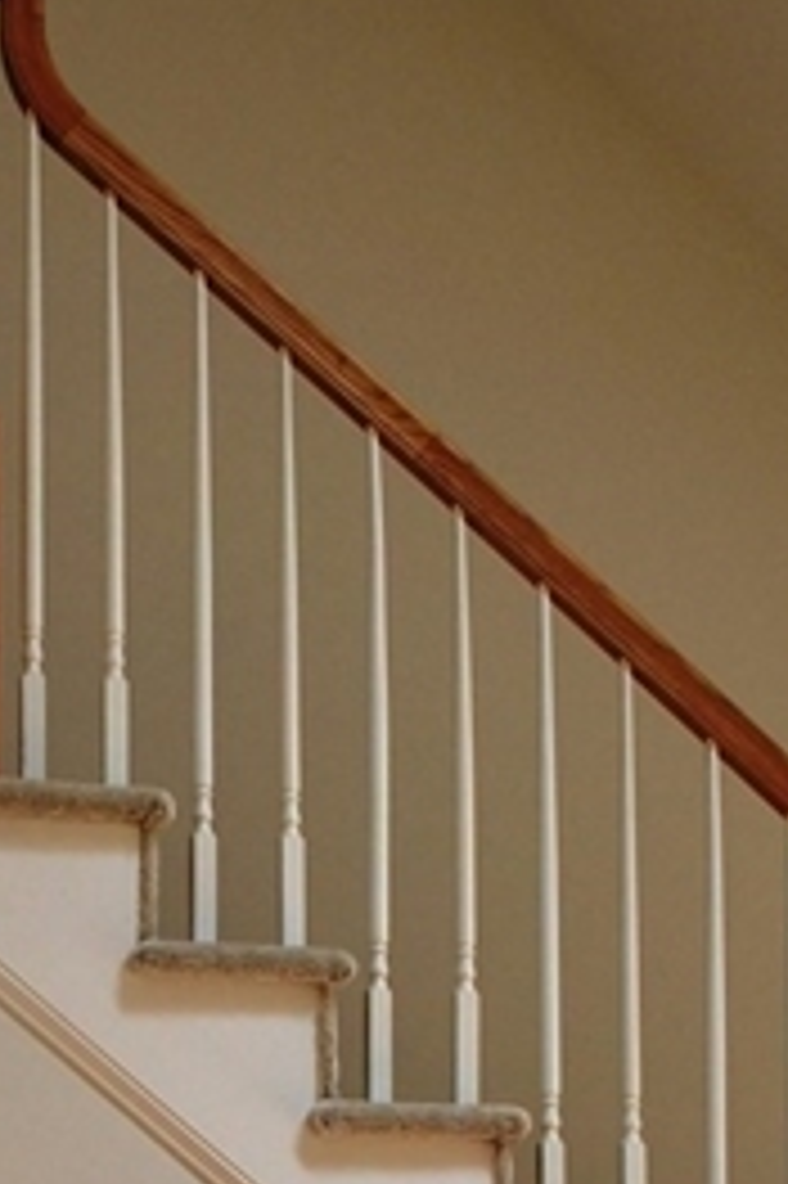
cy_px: 1382
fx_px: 2597
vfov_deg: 23.7
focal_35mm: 79
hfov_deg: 16.9
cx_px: -5
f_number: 4.5
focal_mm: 18
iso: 200
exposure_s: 1/80
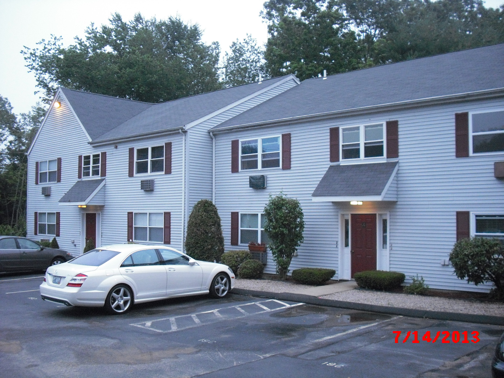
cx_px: 252
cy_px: 189
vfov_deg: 37.7
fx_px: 553
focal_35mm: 38
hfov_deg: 49.0
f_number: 2.8
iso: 400
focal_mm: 6.2
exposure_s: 1/125
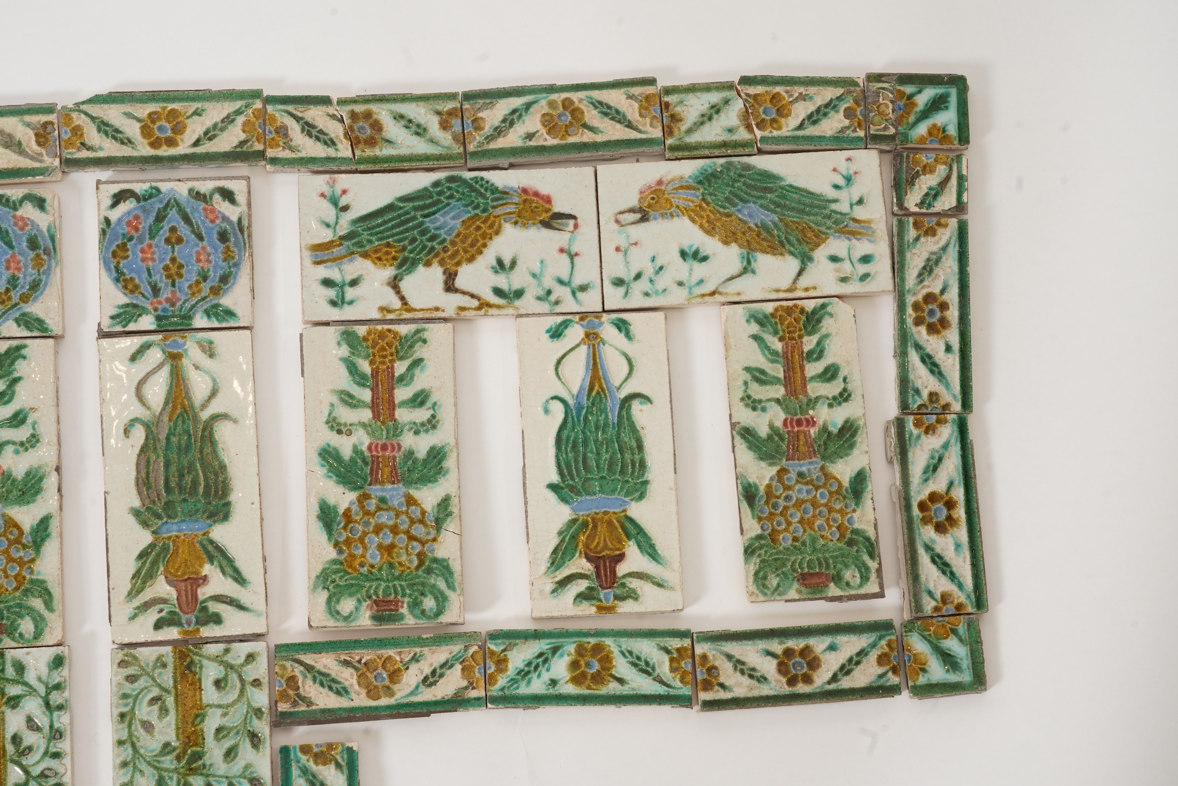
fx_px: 2389
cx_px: 589
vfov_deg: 18.7
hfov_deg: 27.7
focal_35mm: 73
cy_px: 393
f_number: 13
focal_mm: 73
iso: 1250
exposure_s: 1/125
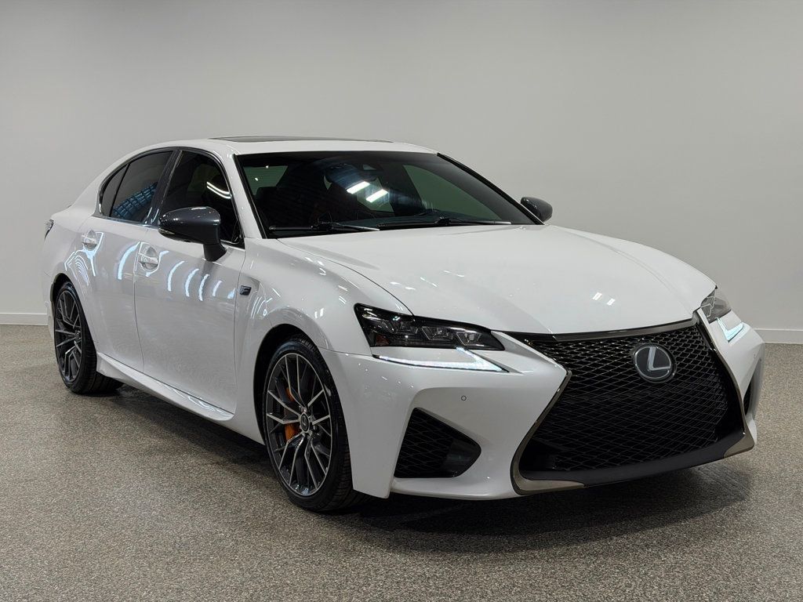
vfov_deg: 30.3
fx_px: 1113
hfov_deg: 39.7
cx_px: 402
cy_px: 301
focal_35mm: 48
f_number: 1.78
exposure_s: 1/523
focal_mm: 6.76
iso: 80
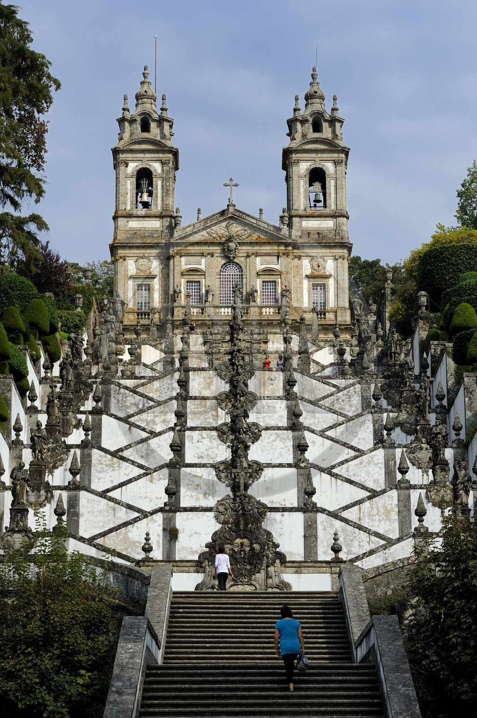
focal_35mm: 102
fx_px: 2031
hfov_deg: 13.4
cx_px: 238
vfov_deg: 20.0
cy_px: 359
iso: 200
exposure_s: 1/160
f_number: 14
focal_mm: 102
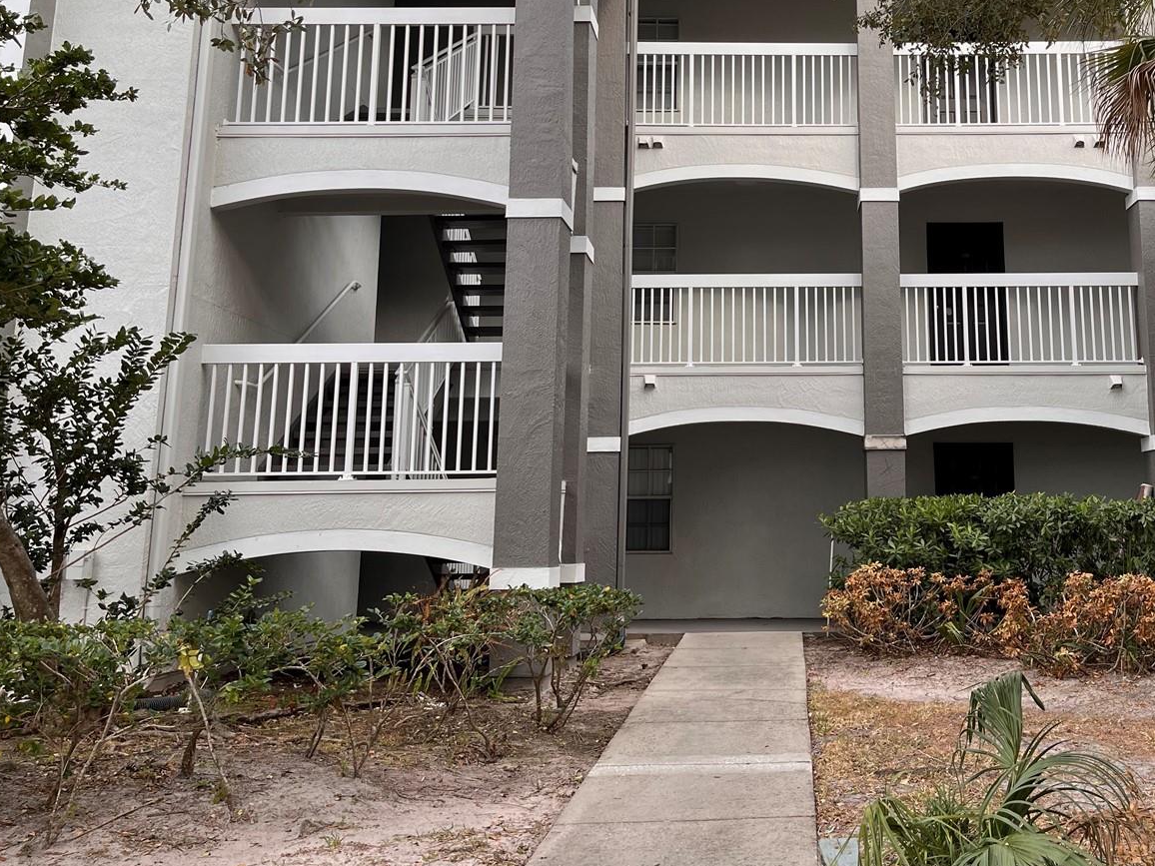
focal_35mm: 36
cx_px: 789
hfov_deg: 50.2
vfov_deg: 39.2
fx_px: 1201
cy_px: 290
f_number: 1.6
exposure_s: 1/445
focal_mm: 5.1
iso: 50
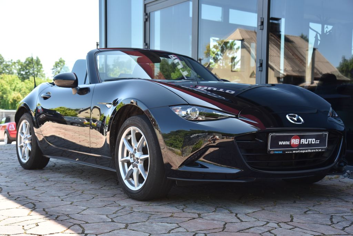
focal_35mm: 55
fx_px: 540
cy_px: 118
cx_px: 176
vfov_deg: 24.7
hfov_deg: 36.2
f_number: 7.1
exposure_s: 1/200
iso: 500
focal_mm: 55
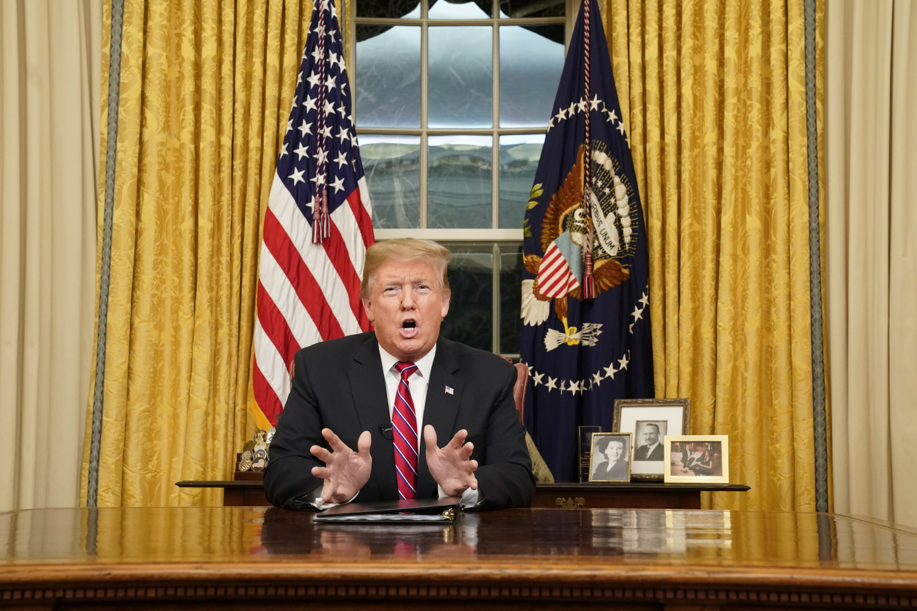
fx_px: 1248
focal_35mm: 49
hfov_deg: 40.3
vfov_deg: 27.5
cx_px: 458
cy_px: 306
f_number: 5.6
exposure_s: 1/80
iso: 5000
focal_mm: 49
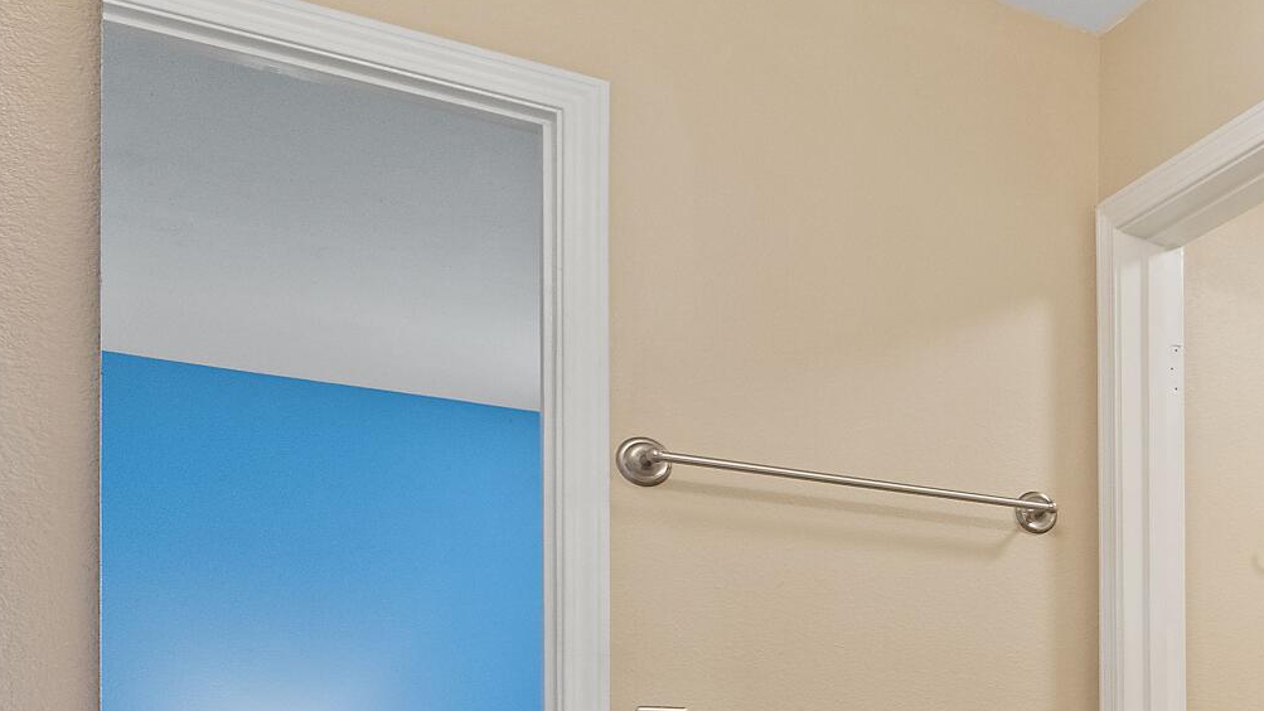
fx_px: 1654
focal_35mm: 49
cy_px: 821
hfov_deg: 30.8
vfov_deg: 22.6
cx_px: 1716
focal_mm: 10.5
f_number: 8
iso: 400
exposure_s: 1/1.67
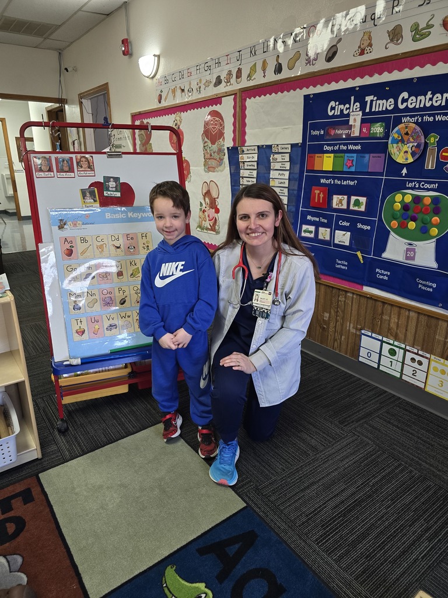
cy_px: 299
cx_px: 224
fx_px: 397
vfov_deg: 73.9
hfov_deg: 58.9
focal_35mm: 23
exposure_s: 1/120
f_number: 1.7
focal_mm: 6.3
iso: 200
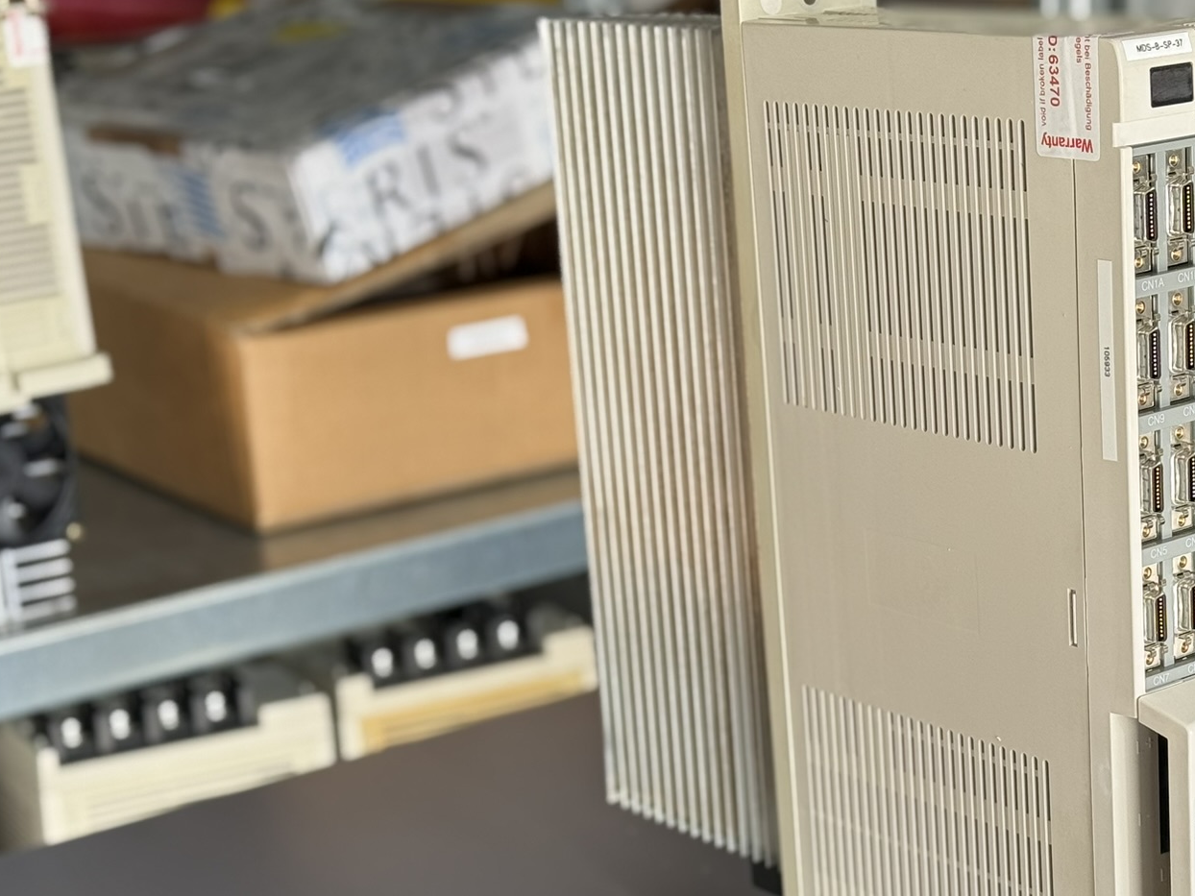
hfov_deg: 24.3
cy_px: 651
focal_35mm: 79
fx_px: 2727
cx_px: 946
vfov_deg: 18.6
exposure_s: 1/139
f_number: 1.78
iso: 50
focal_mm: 6.76
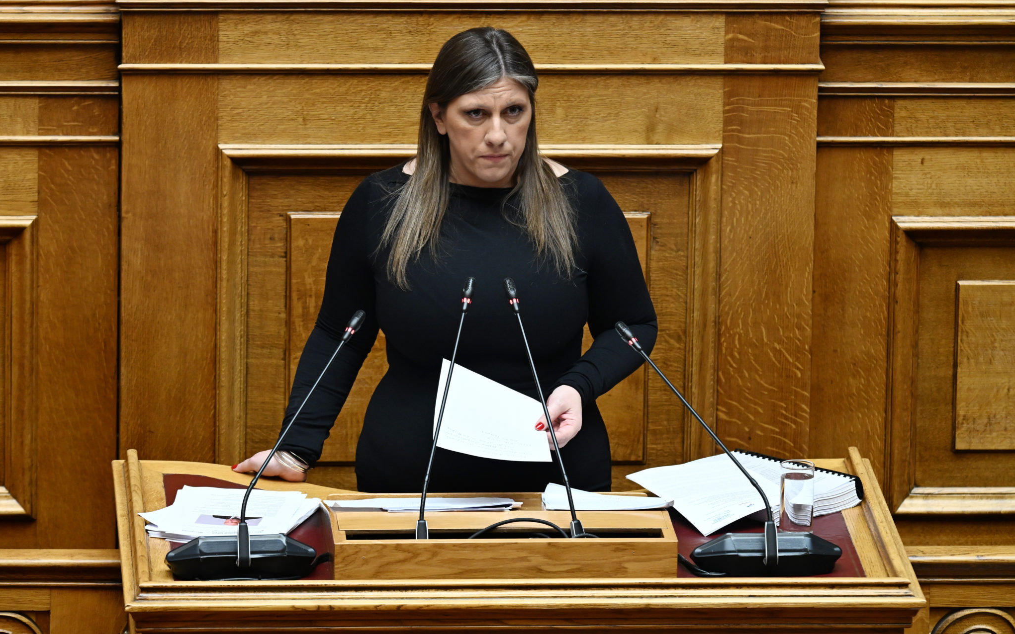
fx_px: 8770
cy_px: 297
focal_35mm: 317
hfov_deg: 6.6
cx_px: 508
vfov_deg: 4.1
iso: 2800
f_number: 6
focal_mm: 310
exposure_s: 1/250
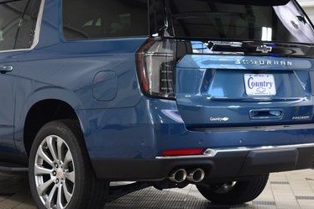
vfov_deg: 15.2
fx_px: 783
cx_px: 105
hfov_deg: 22.6
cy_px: 104
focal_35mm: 90
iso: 1600
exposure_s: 1/60
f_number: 5.6
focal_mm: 35
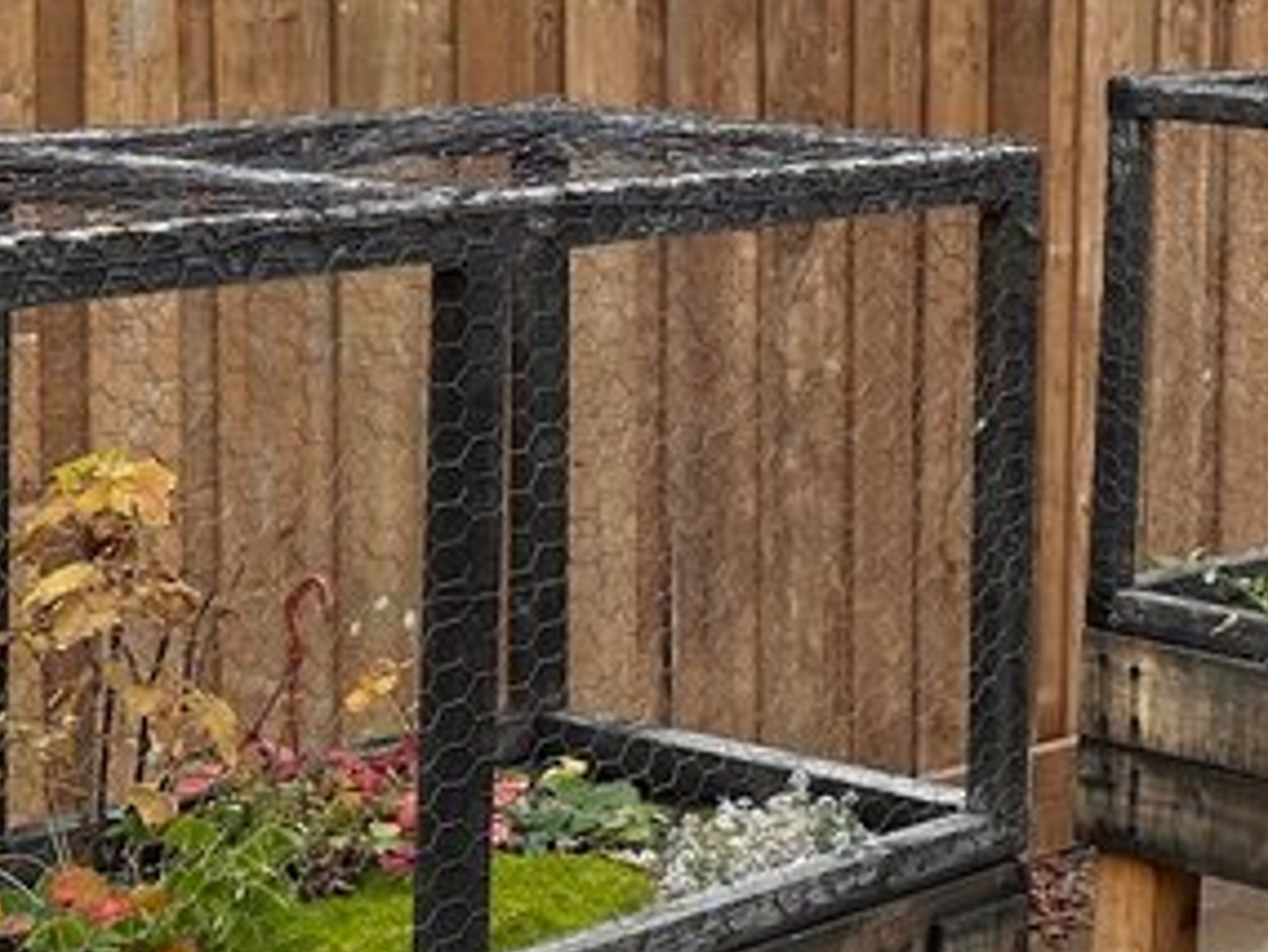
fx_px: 3701
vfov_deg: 14.6
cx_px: 1250
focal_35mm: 101
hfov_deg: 18.9
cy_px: 173
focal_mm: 6.86
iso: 80
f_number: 1.78
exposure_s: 1/1256
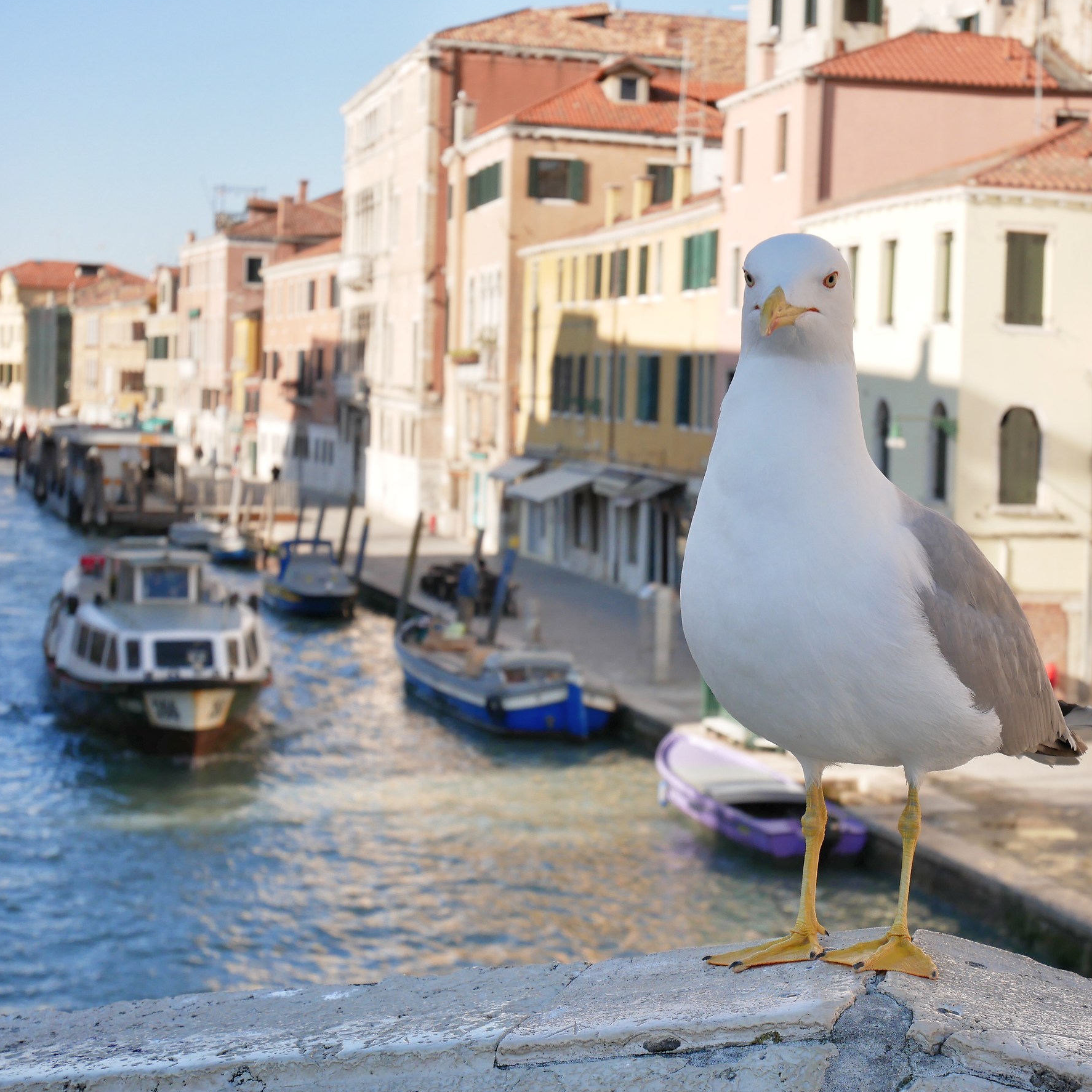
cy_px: 541
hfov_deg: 25.6
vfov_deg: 25.7
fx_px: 2391
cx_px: 718
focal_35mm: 67
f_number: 5.5
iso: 200
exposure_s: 1/640
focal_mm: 28
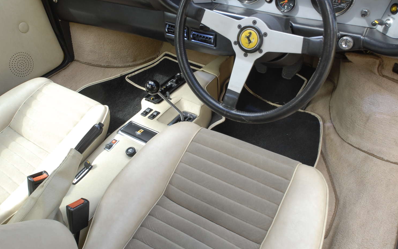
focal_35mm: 29
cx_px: 203
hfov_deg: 64.6
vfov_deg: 43.1
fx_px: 315
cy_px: 109
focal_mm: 14
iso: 100
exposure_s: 1/25
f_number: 5.6
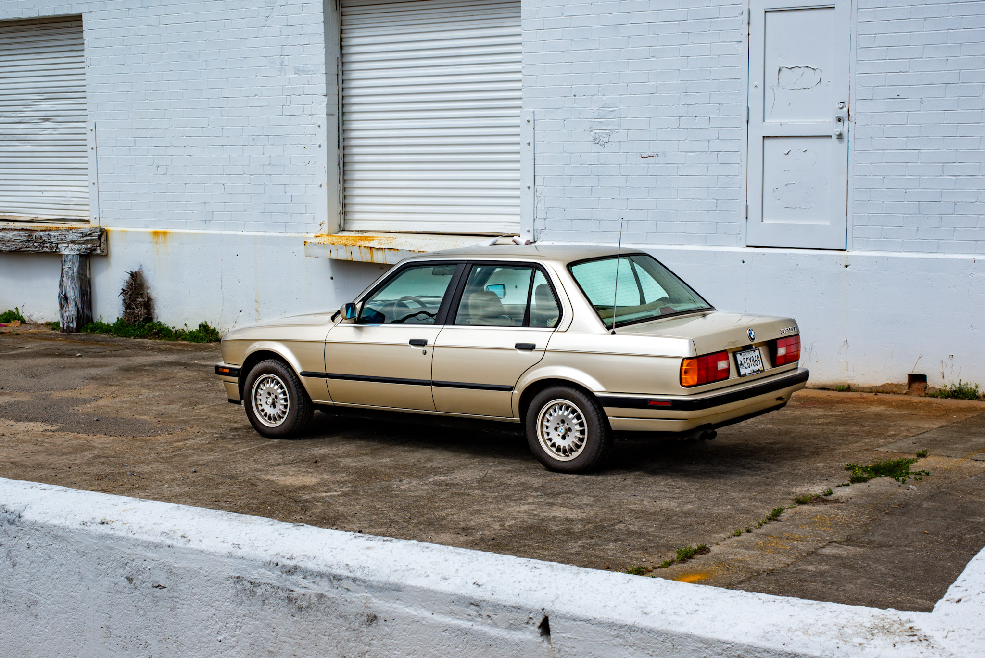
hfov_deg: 39.6
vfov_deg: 27.0
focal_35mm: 50
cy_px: 329
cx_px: 492
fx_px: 1368
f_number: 16
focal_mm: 50
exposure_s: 1/160
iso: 100
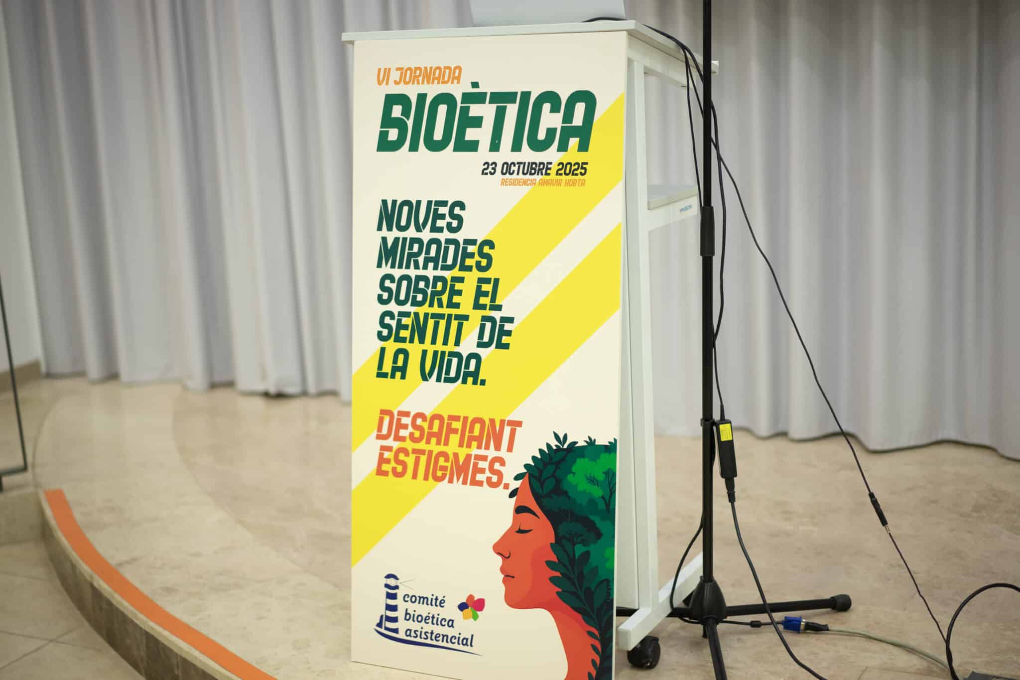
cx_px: 510
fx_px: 1558
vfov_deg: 24.6
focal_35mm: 55
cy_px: 340
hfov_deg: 36.2
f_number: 1.8
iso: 640
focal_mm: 55
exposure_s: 1/125
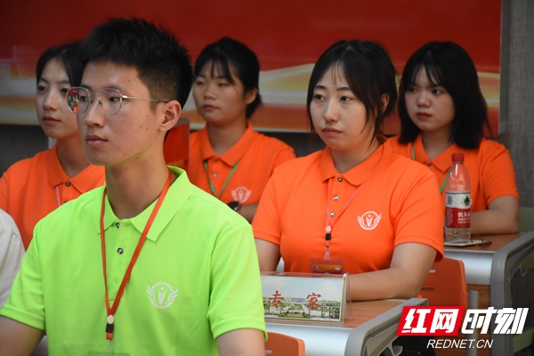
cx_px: 267
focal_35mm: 142
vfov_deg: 9.6
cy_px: 178
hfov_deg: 14.4
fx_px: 2114
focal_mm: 95
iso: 2200
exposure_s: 1/250
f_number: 5.3
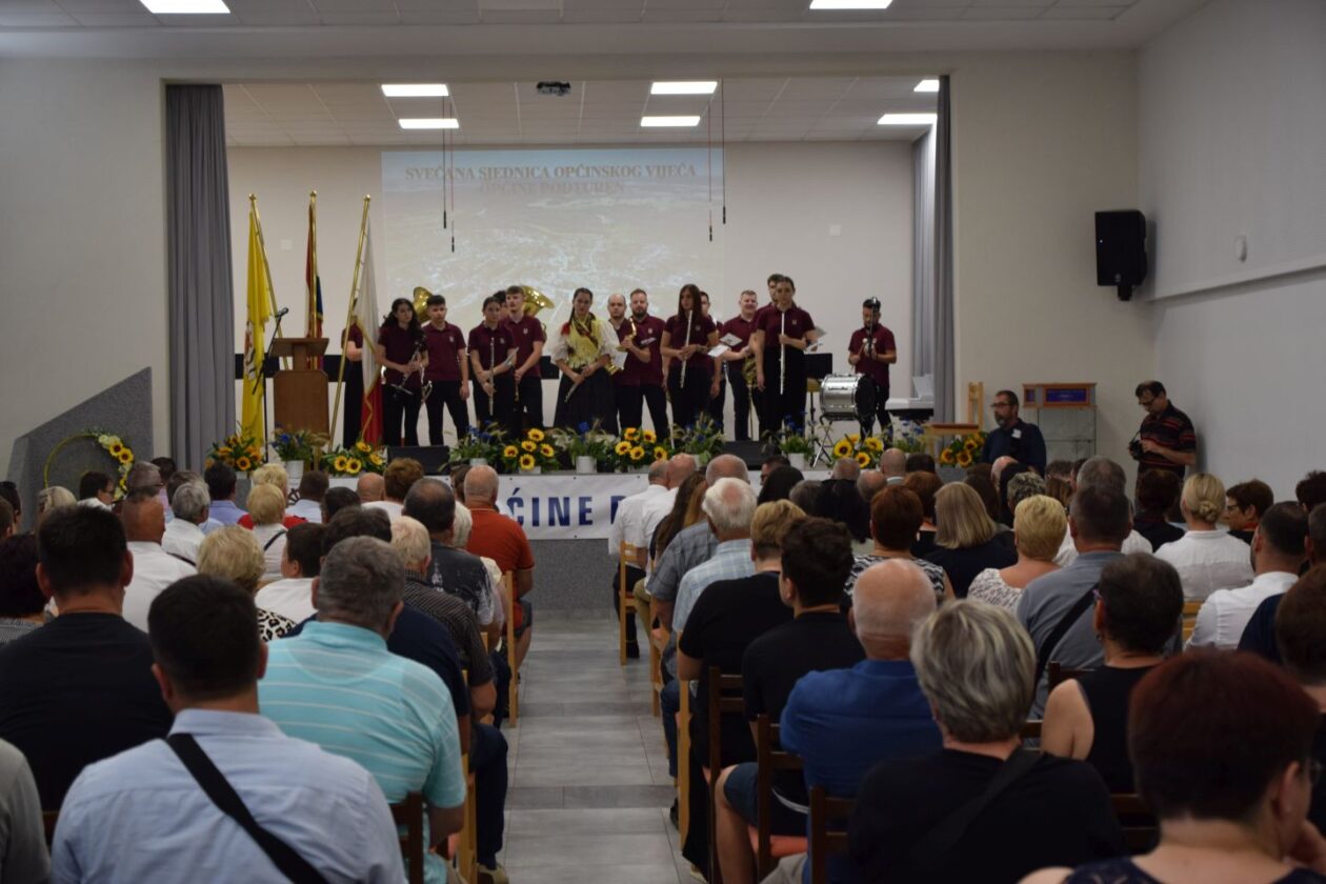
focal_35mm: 60
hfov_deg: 33.4
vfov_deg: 22.6
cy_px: 442
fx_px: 2210
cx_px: 663
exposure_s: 1/60
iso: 450
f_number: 4.2
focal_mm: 40
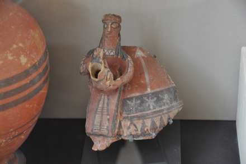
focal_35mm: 105
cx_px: 123
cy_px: 82
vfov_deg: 13.0
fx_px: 716
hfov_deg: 19.5
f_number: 5
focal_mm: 70
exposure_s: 1/40
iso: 640
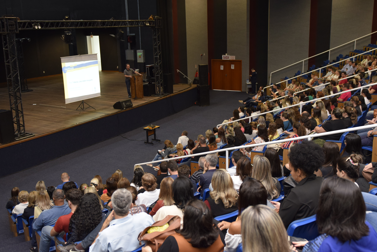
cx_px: 188
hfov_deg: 53.1
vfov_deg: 36.9
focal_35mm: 36
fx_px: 377
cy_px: 126
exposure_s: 1/60
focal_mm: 24
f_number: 2.8
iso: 900
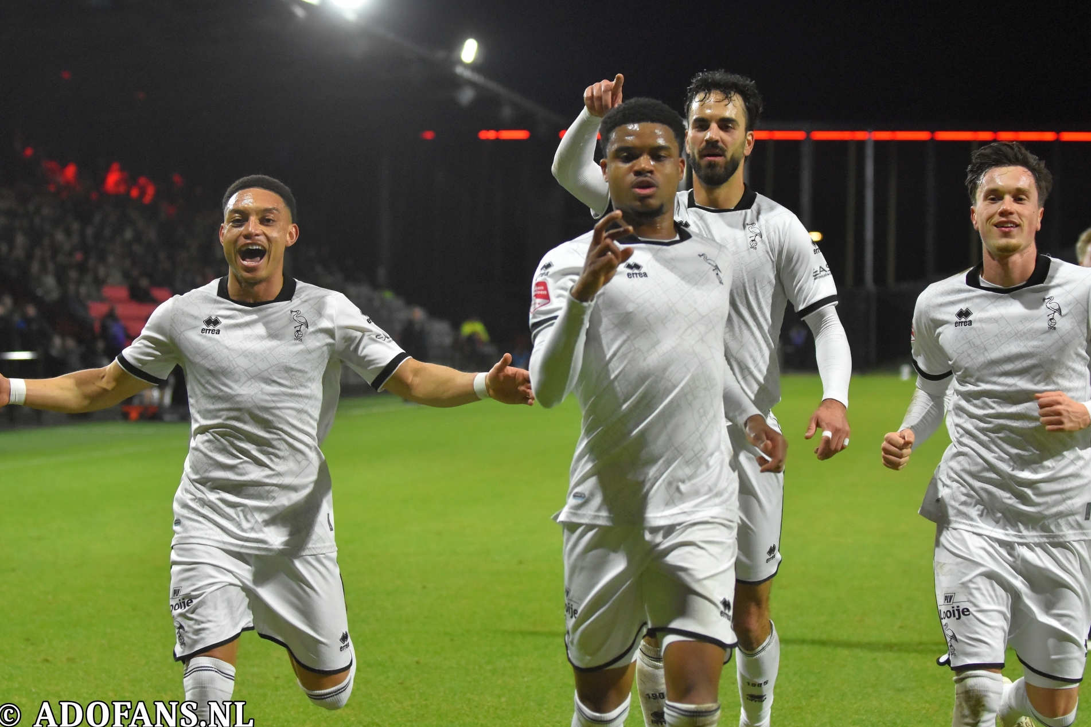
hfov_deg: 19.3
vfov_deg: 12.9
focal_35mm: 106
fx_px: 3212
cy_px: 362
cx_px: 541
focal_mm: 70
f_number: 2.8
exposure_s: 1/800
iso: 3200
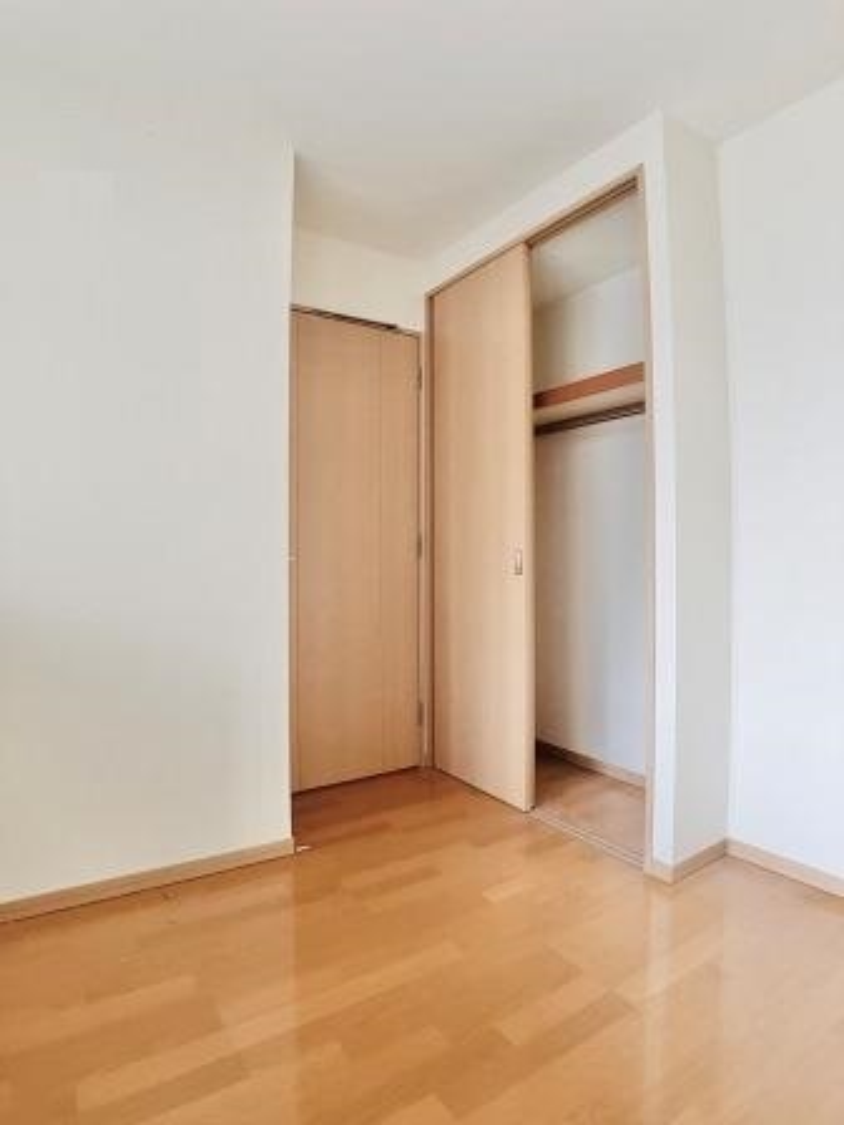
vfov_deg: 63.4
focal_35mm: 28
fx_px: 910
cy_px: 562
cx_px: 422
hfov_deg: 49.7
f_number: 1.8
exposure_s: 1/60
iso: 250
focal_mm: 3.99
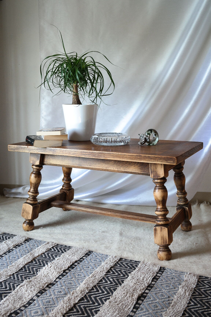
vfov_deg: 45.4
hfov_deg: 31.2
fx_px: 378
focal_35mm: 43
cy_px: 158
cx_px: 106
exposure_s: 1/30
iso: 200
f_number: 5.6
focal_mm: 28
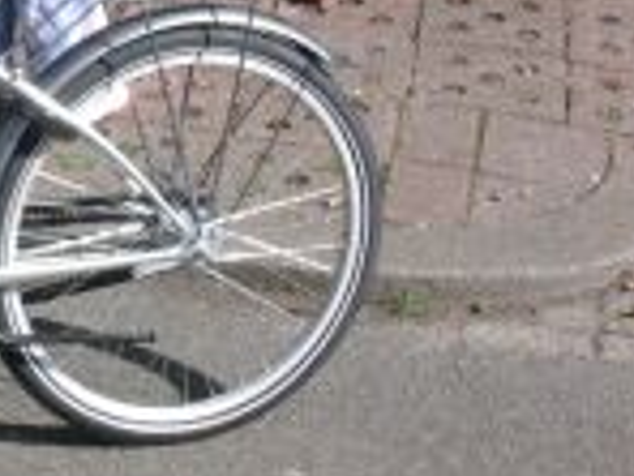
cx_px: -197
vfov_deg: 12.2
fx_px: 2198
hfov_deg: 15.6
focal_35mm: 120
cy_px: -34
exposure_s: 1/215
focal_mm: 6.7
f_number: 5.8
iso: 70
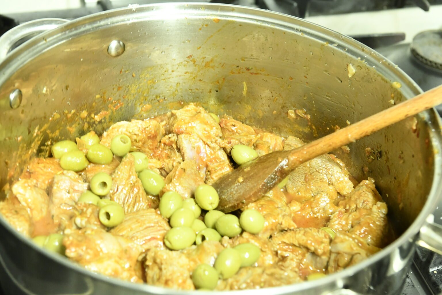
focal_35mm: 70
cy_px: 148
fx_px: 859
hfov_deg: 28.8
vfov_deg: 19.5
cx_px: 221
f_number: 9
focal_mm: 70
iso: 10000
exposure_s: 1/25
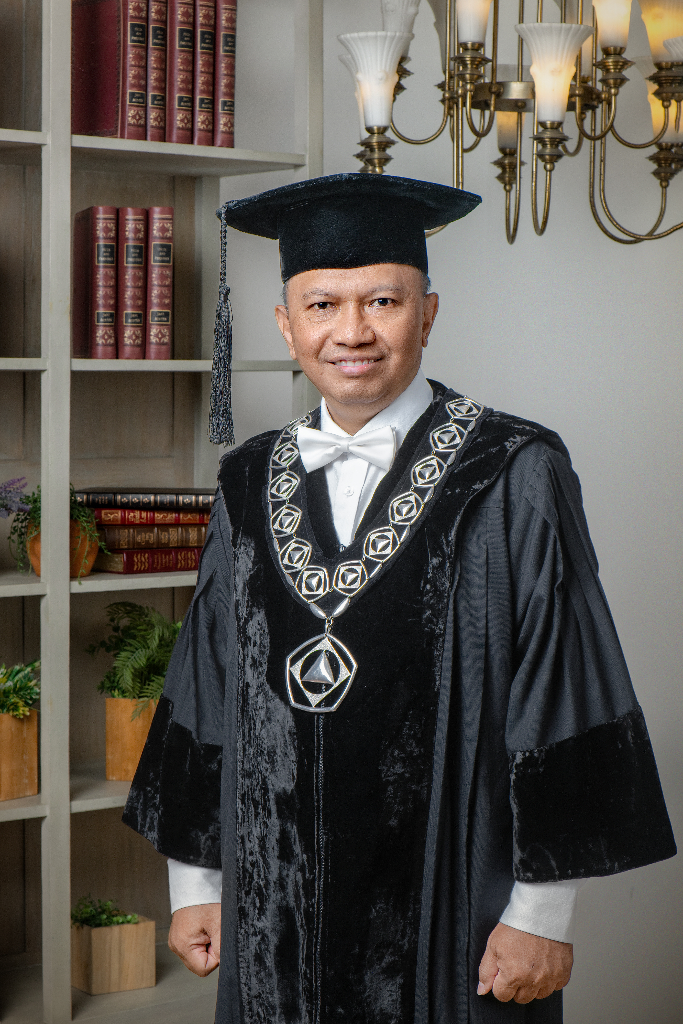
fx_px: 2362
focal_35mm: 83
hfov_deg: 16.5
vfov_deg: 24.5
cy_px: 512
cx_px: 342
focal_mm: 55
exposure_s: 1/125
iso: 400
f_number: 8
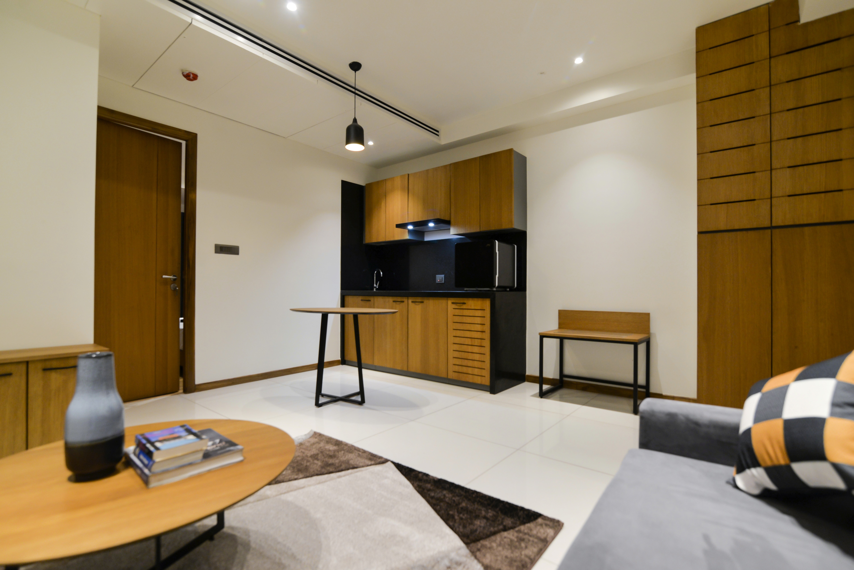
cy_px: 285
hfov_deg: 93.3
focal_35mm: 17
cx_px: 427
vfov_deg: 70.5
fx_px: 403
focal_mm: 17
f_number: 3.5
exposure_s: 1/50
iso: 400
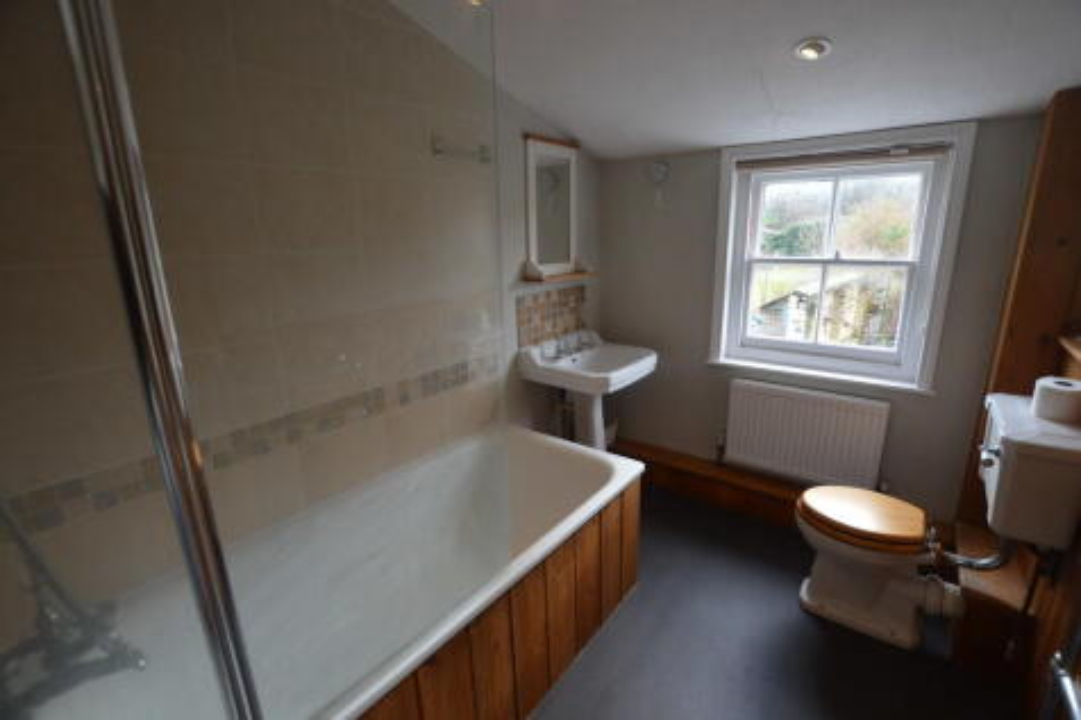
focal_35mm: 15
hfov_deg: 100.4
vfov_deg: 77.3
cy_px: 360
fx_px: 450
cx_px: 540
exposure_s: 1/100
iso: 400
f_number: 5
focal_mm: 10
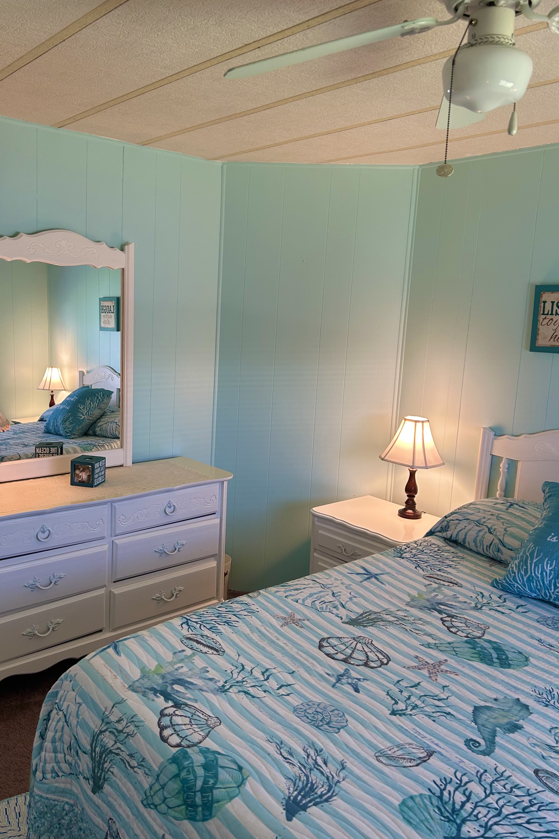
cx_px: 237
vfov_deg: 63.6
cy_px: 395
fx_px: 676
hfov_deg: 44.8
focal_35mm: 29
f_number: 1.5
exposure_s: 1/120
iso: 80
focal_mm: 5.7
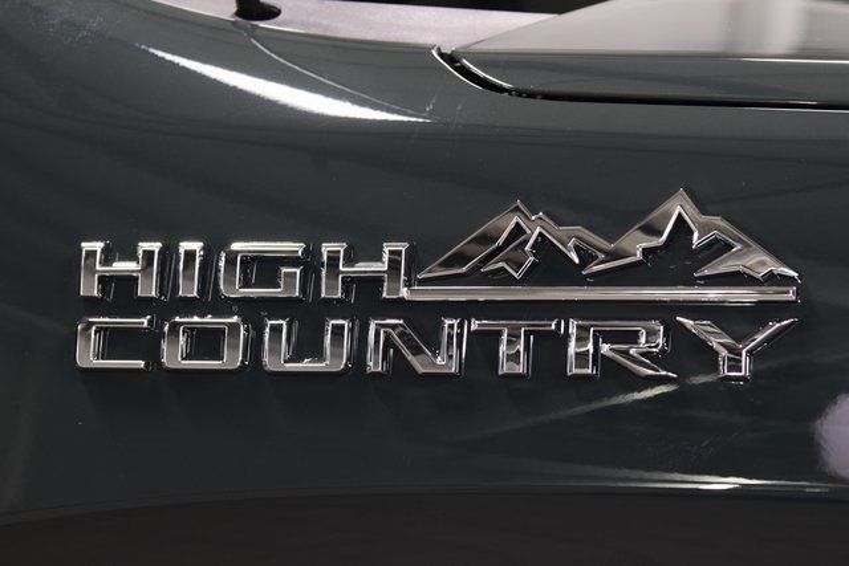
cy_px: 283
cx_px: 424
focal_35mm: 105
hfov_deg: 19.5
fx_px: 2477
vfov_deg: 13.0
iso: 1400
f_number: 7.1
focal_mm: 70
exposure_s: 1/30
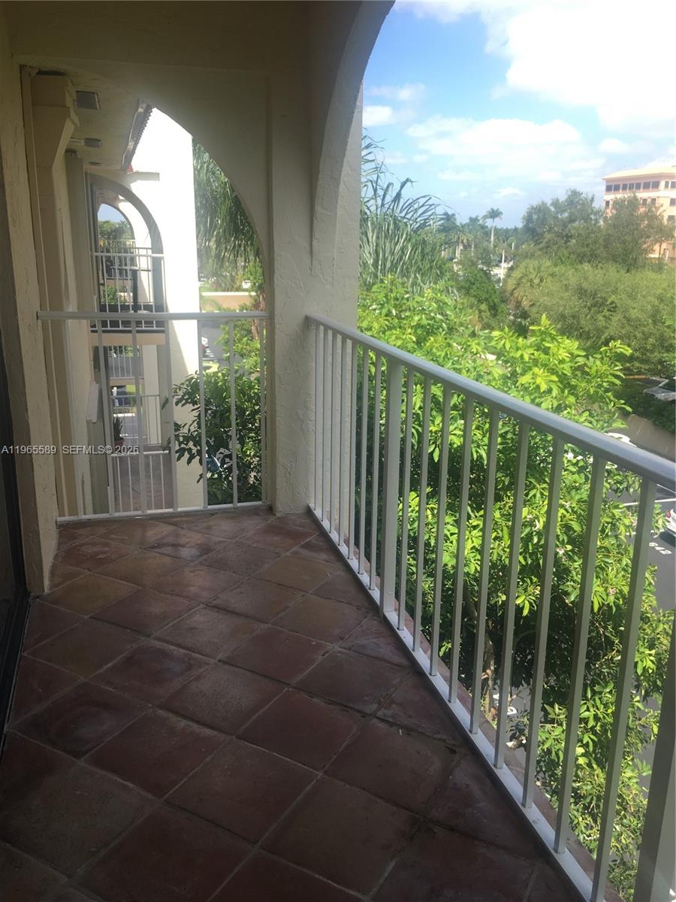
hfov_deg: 48.2
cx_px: 338
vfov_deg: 61.7
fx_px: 755
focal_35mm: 29
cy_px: 451
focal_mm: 4.15
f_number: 2.2
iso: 25
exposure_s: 1/646
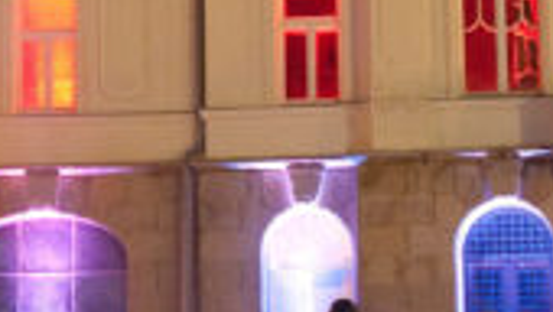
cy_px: 10
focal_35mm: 137
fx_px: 2011
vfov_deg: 8.8
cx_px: 133
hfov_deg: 15.6
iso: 3200
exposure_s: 1/20
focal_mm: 29
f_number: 2.8
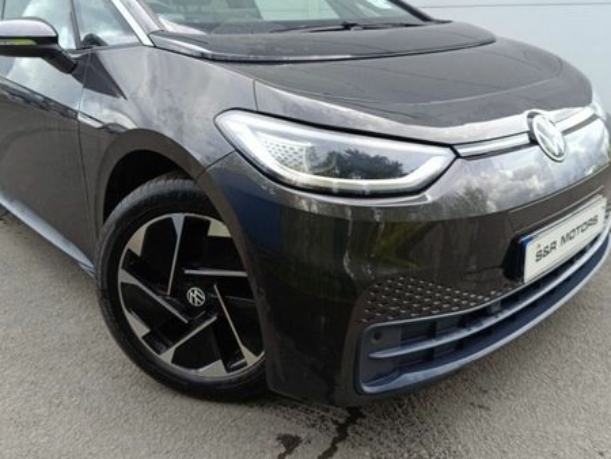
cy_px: 189
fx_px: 565
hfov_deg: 56.8
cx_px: 295
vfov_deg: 44.0
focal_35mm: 32
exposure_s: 1/125
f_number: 1.88
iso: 52
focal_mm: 5.59
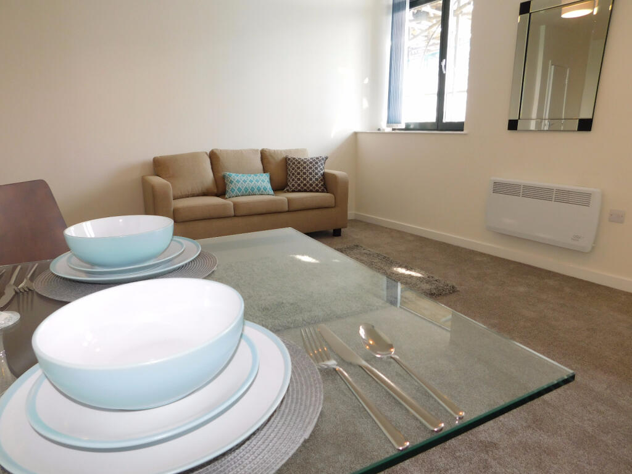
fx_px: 420
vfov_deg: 58.9
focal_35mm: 23
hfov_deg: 73.9
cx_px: 316
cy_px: 237
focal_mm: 4
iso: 125
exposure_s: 1/50
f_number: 3
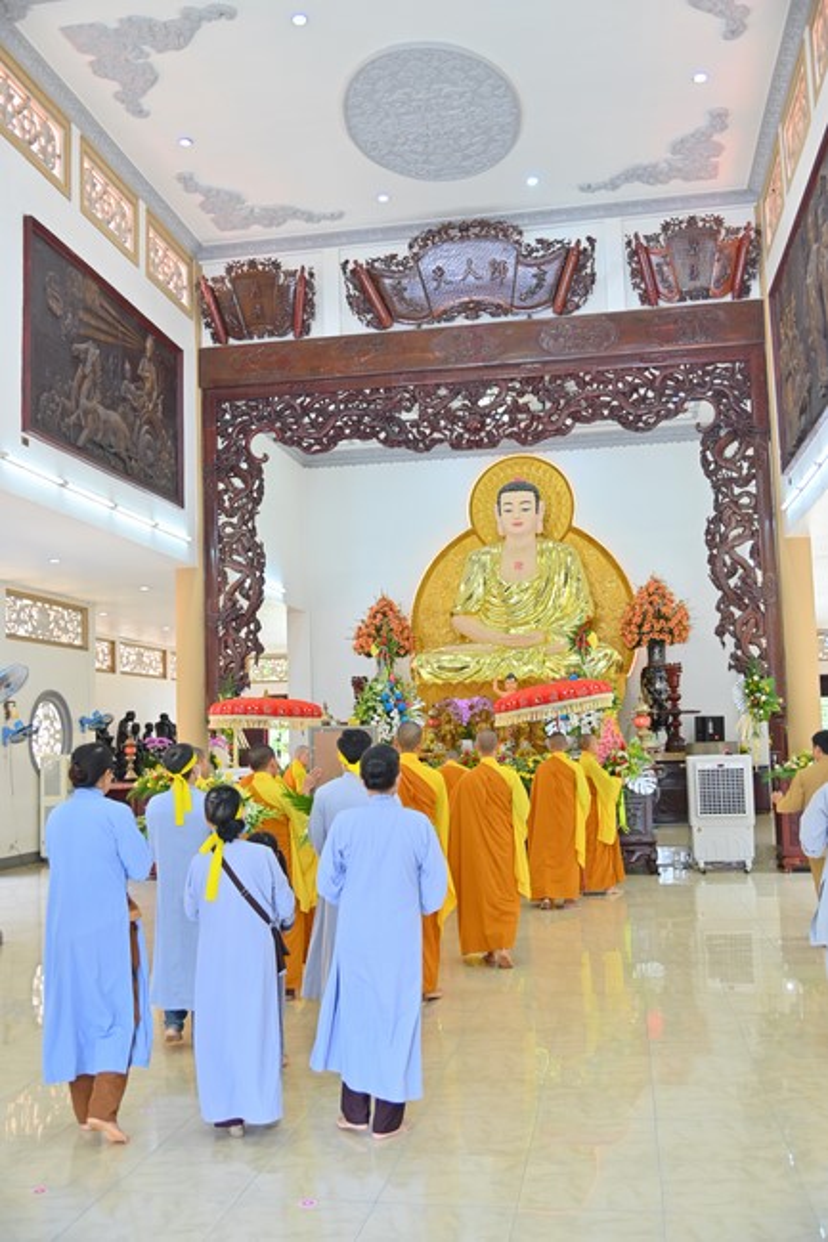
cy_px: 621
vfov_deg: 55.8
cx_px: 414
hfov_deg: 38.9
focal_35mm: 34
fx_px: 1174
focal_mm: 34
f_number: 4
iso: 800
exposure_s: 1/125
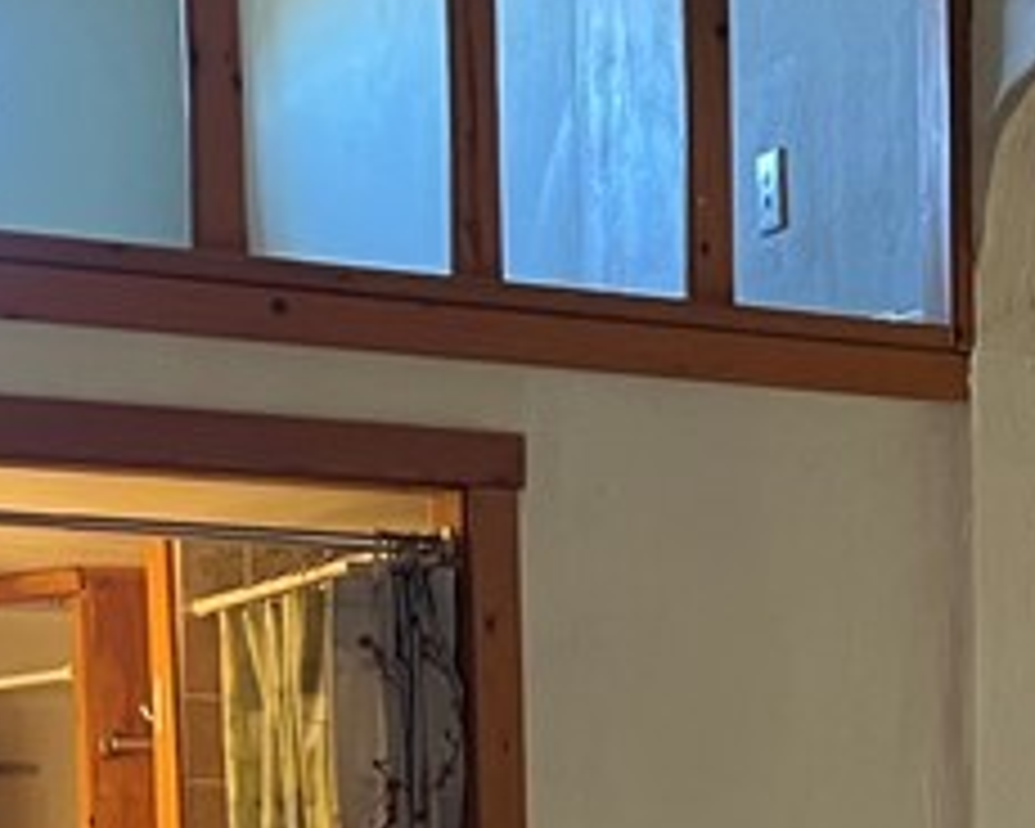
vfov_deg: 12.9
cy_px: 1269
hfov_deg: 16.5
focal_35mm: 113
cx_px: 1130
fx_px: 3461
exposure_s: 1/60
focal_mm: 5.7
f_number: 1.5
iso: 500
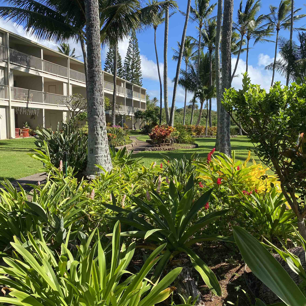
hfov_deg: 52.5
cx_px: 162
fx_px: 310
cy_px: 154
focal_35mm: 31
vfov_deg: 52.5
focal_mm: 4.25
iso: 32
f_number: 1.8
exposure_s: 1/1362
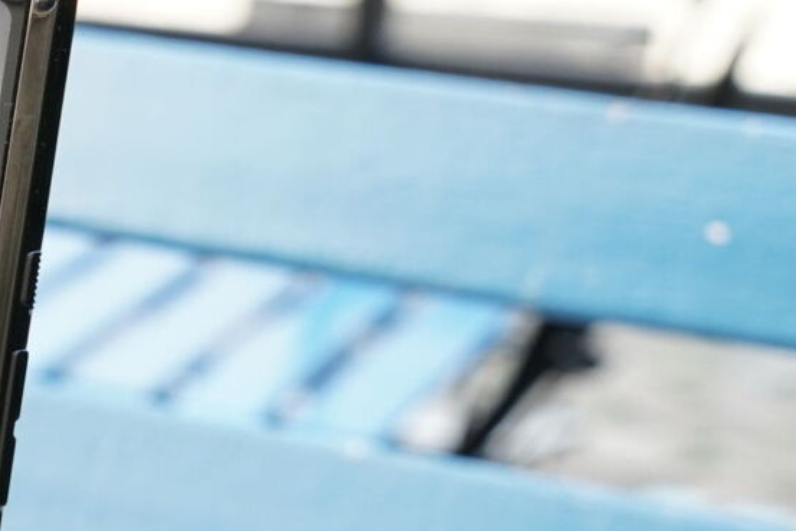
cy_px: 732
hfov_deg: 15.2
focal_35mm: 125
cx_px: -376
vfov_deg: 10.7
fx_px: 2764
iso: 640
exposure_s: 1/160
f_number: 7.1
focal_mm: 36
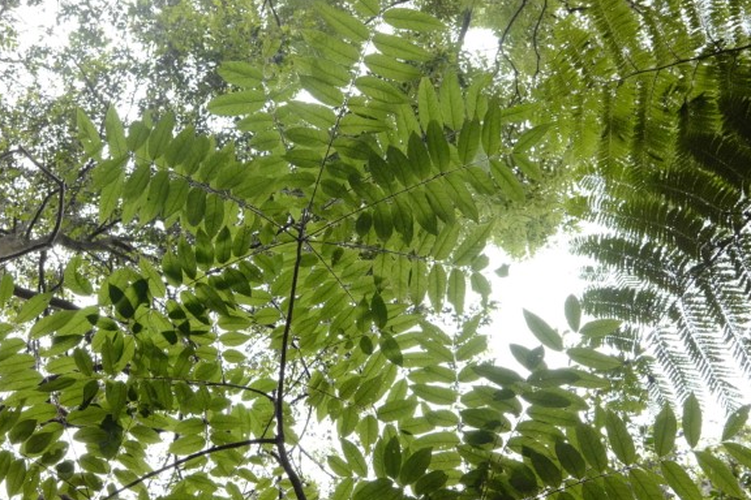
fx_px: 939
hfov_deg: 43.5
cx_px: 325
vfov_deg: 29.8
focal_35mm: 45
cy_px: 276
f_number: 5.6
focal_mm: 24
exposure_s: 1/100
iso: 3200
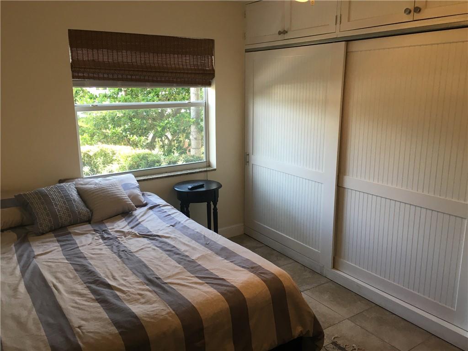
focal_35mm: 29
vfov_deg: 48.2
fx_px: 392
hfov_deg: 61.7
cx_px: 234
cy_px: 176
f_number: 2.2
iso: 25
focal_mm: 4.15
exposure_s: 1/40
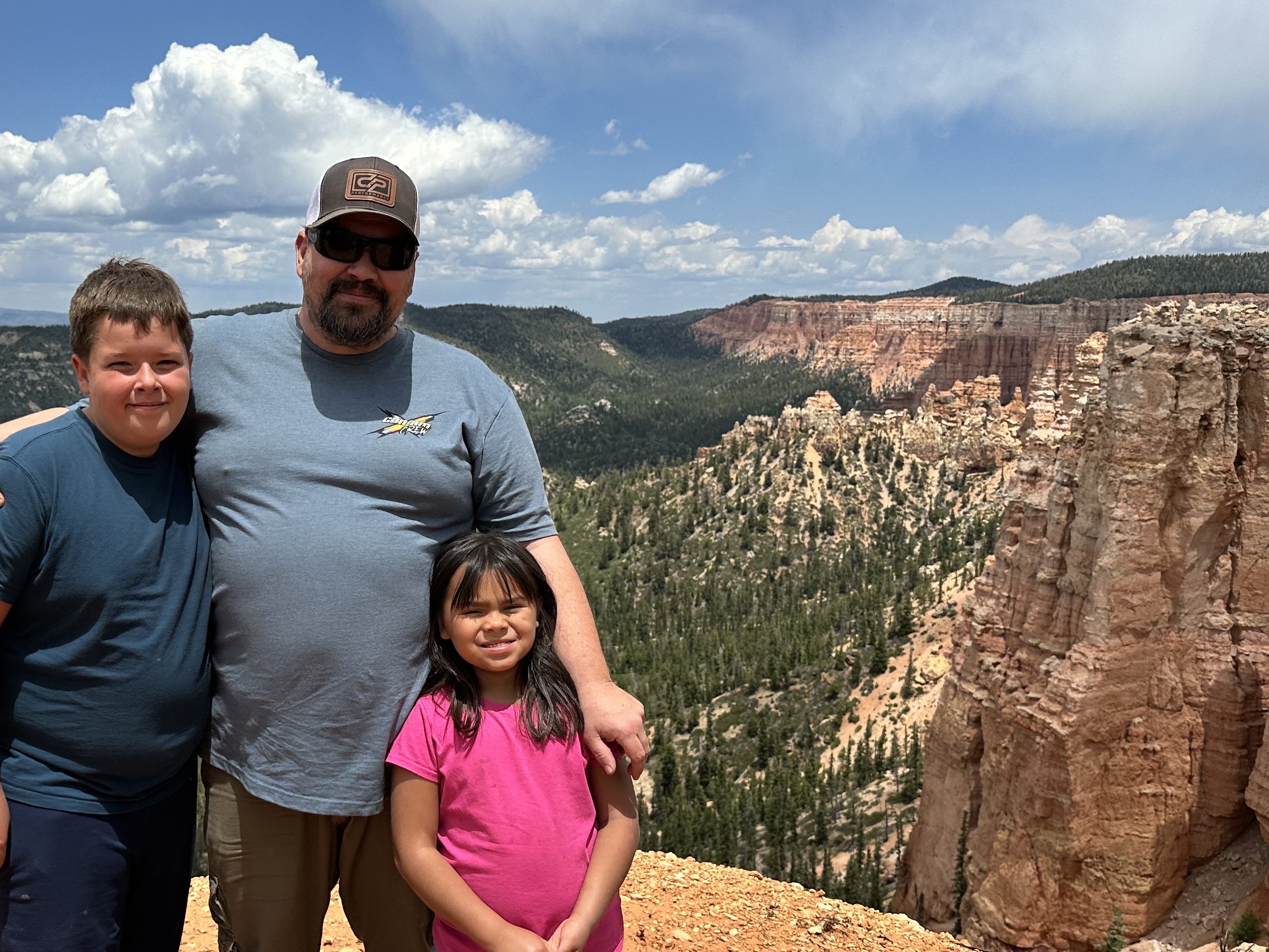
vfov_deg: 38.5
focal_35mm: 37
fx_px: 1357
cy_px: 567
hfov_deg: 49.4
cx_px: 434
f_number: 1.78
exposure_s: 1/10753
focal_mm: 6.86
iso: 80
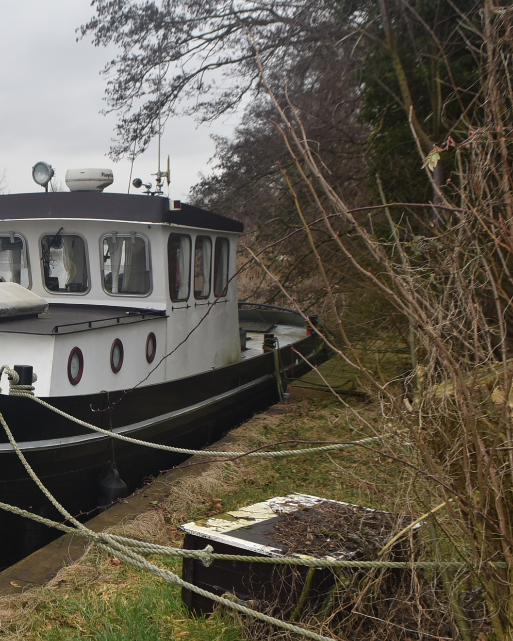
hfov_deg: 29.2
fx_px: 911
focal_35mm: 48
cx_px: -11
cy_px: 309
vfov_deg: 38.8
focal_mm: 18
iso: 110
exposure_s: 1/125
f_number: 5.6
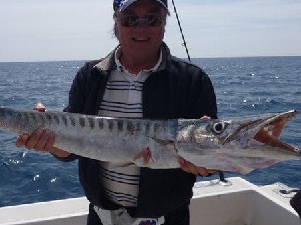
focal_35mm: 39
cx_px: 117
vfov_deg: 36.7
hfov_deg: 47.5
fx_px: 339
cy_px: 92
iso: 100
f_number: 10
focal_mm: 4.9
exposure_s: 1/200
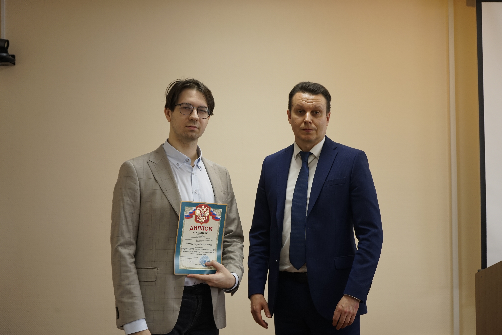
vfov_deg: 22.3
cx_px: 251
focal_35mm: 61
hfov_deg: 32.9
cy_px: 168
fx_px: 851
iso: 800
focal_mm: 61
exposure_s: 1/40
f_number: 5.6
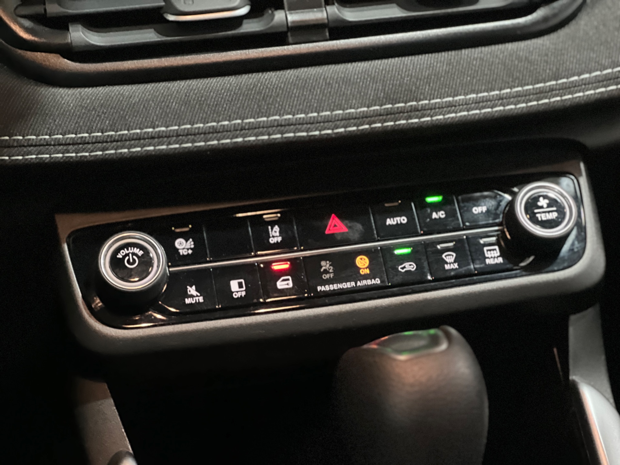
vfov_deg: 19.1
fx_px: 1379
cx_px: 310
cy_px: 232
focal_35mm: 77
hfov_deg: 25.3
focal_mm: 9
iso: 1600
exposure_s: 1/15
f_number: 2.8
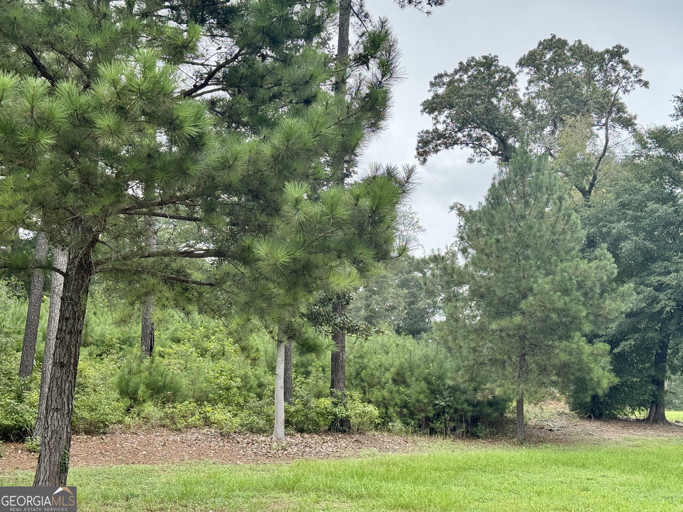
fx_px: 947
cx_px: 342
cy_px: 256
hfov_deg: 39.7
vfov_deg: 30.3
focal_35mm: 48
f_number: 1.78
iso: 64
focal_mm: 6.76
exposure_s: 1/876
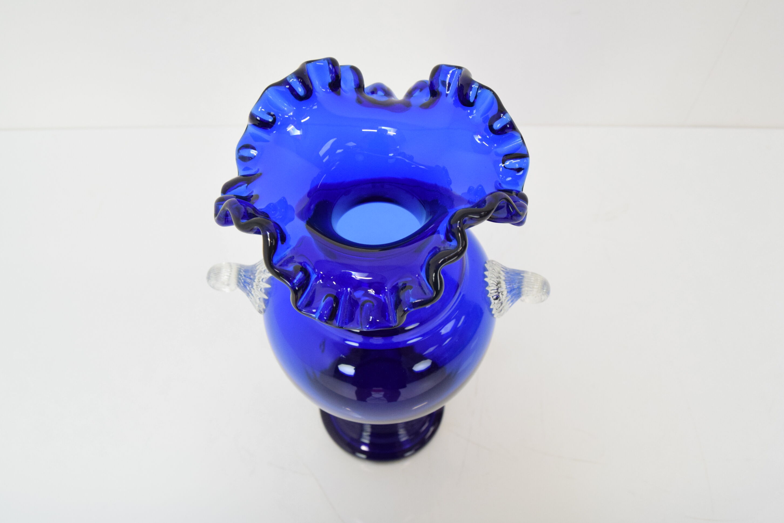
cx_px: 387
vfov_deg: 42.3
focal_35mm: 31
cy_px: 270
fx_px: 675
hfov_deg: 60.3
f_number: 6.3
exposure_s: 1/160
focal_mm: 20
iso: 1600
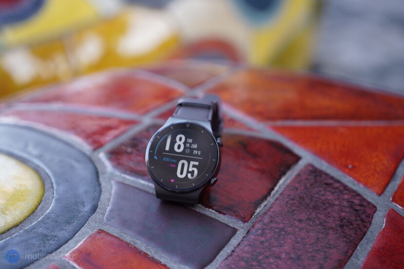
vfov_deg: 19.5
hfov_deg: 28.8
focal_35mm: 70
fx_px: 785
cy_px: 134
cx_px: 202
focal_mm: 70
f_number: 4
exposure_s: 1/100
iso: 250
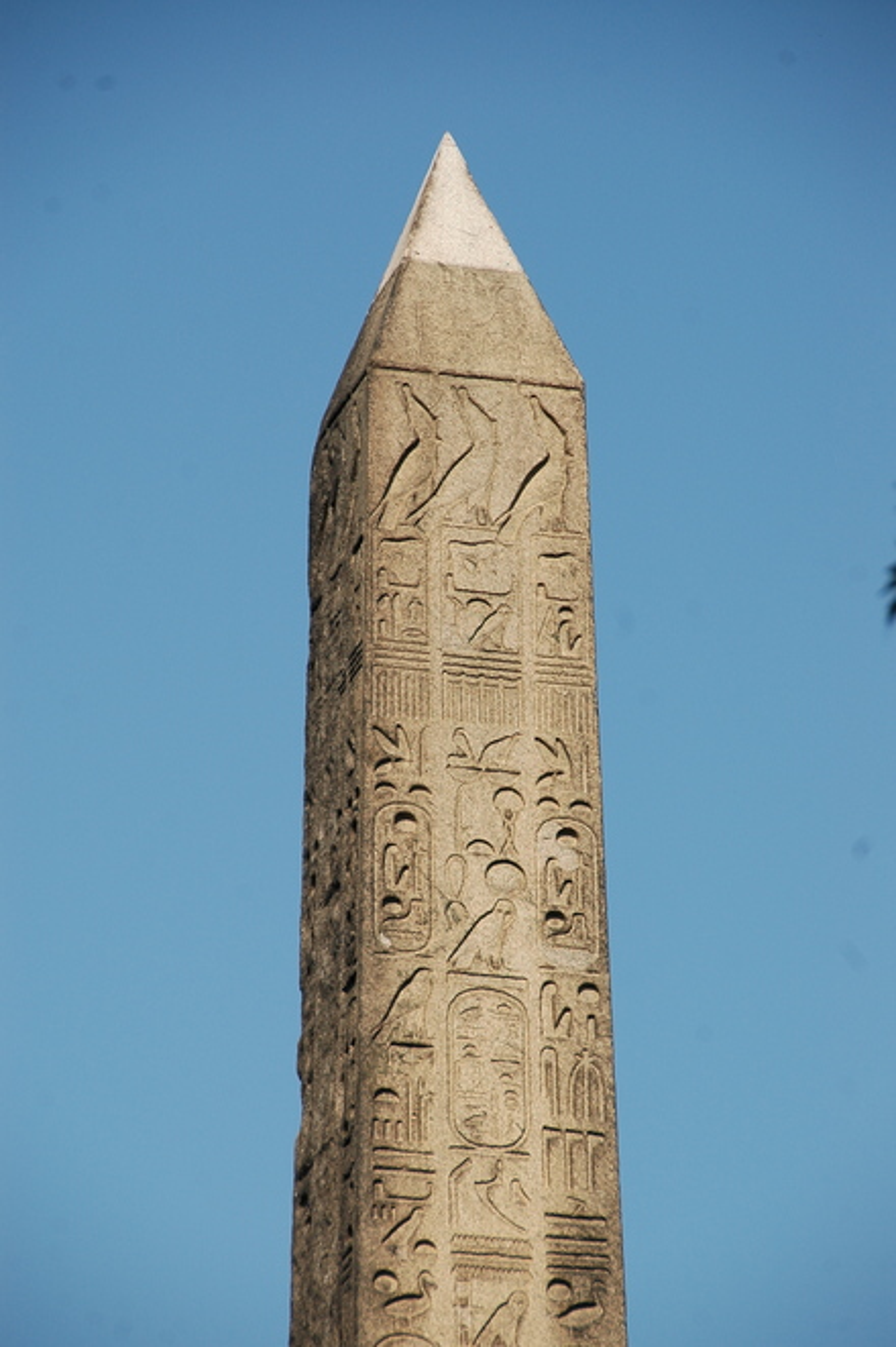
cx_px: 448
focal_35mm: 225
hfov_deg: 6.1
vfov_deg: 9.2
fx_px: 8408
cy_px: 674
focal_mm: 150
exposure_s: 1/800
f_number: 7.1
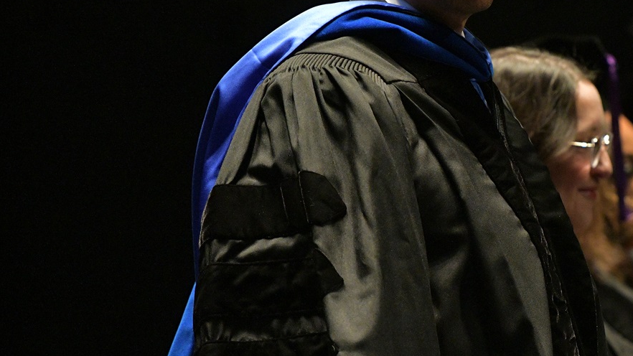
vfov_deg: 2.6
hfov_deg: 4.5
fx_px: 7972
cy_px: 216
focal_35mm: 475
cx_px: 476
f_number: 2.8
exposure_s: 1/2000
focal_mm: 200
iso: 3200
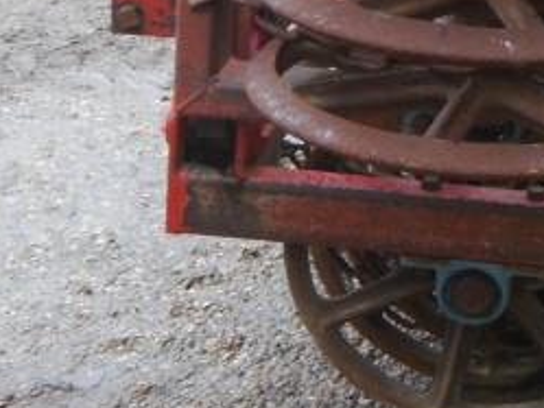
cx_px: 835
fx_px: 1808
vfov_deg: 12.4
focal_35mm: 115
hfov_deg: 15.6
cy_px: -159
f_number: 3.5
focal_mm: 14
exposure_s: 1/80
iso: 160
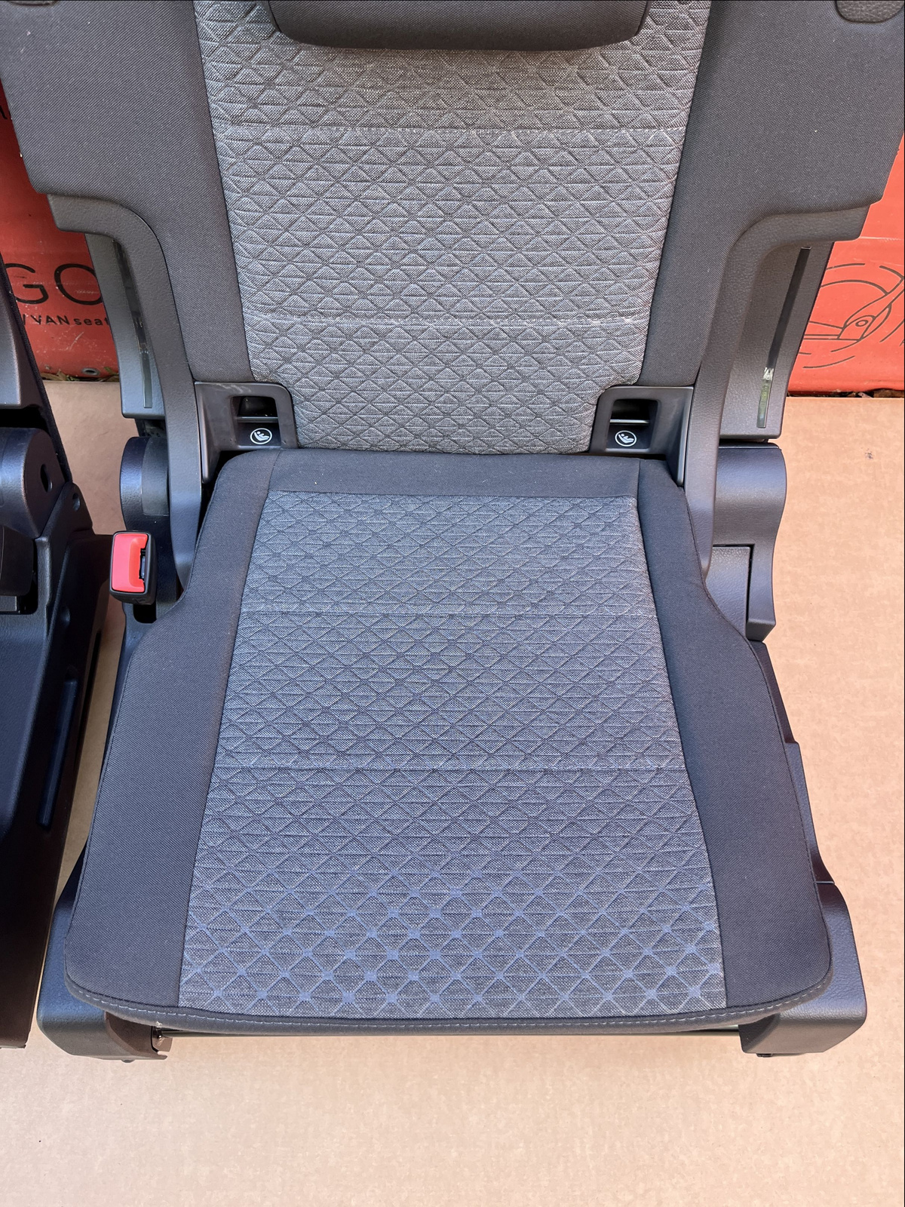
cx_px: 452
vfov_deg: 67.3
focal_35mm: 26
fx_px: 906
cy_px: 604
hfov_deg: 53.1
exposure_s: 1/121
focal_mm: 5.1
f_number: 1.6
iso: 80
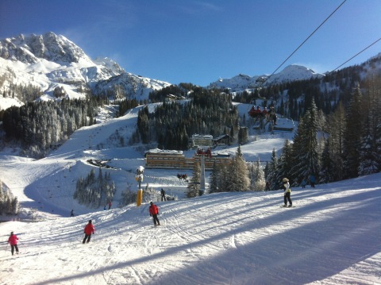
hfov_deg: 52.7
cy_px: 142
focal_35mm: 35
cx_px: 190
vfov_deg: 40.6
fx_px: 385
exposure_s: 1/1676
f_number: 2.8
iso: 80
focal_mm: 3.85
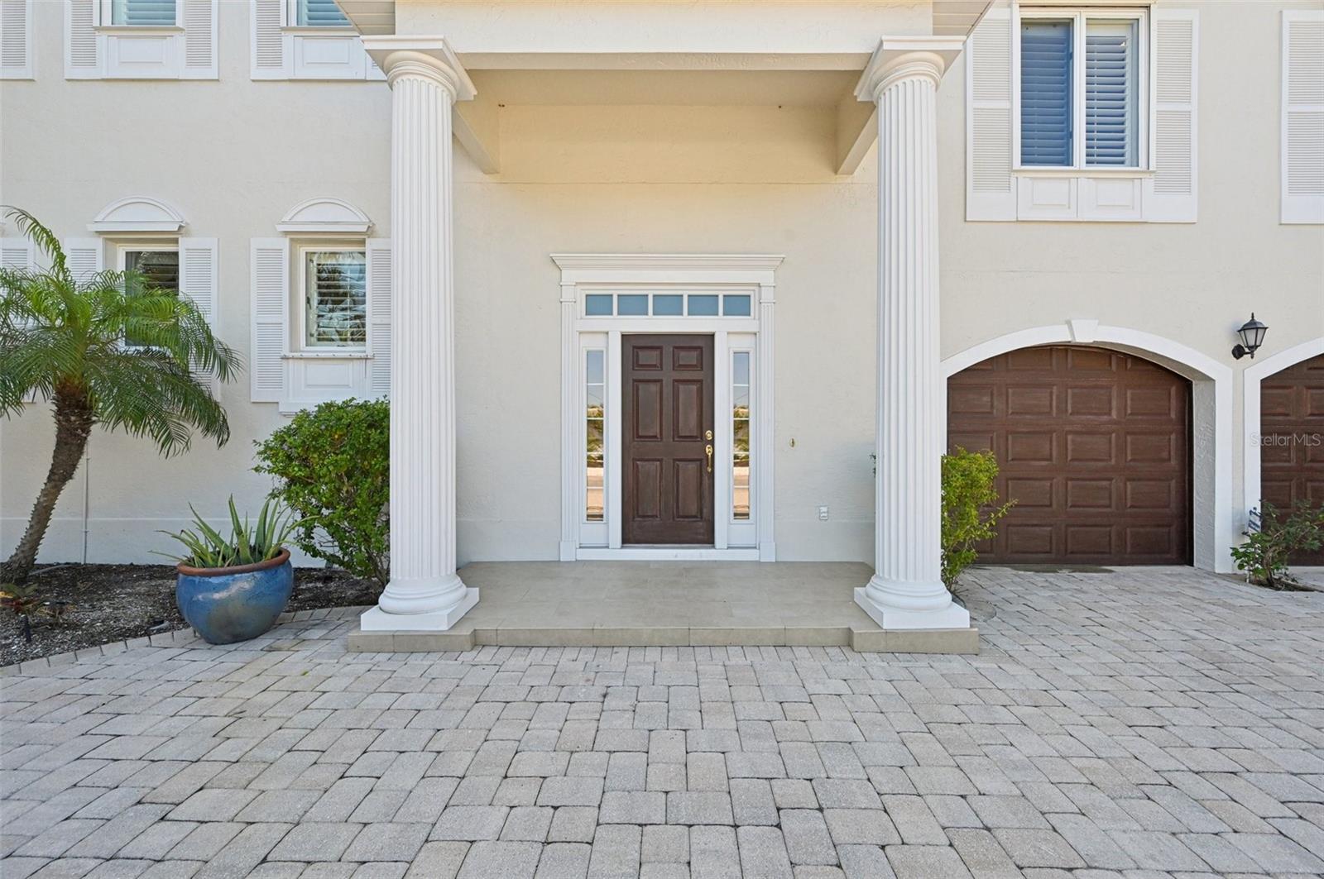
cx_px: 662
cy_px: 440
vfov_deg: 81.1
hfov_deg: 104.3
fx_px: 514
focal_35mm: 14
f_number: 8
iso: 400
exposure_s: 1/500
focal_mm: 14
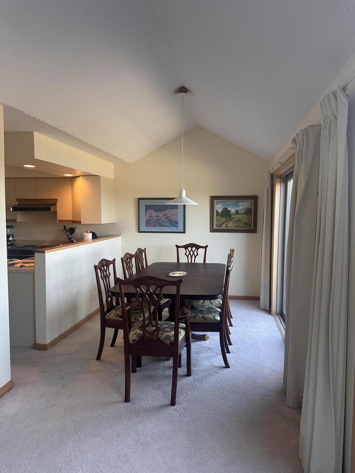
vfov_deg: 71.6
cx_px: 178
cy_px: 236
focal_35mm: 24
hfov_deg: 56.8
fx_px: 328
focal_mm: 6.86
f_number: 1.78
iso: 125
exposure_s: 1/120
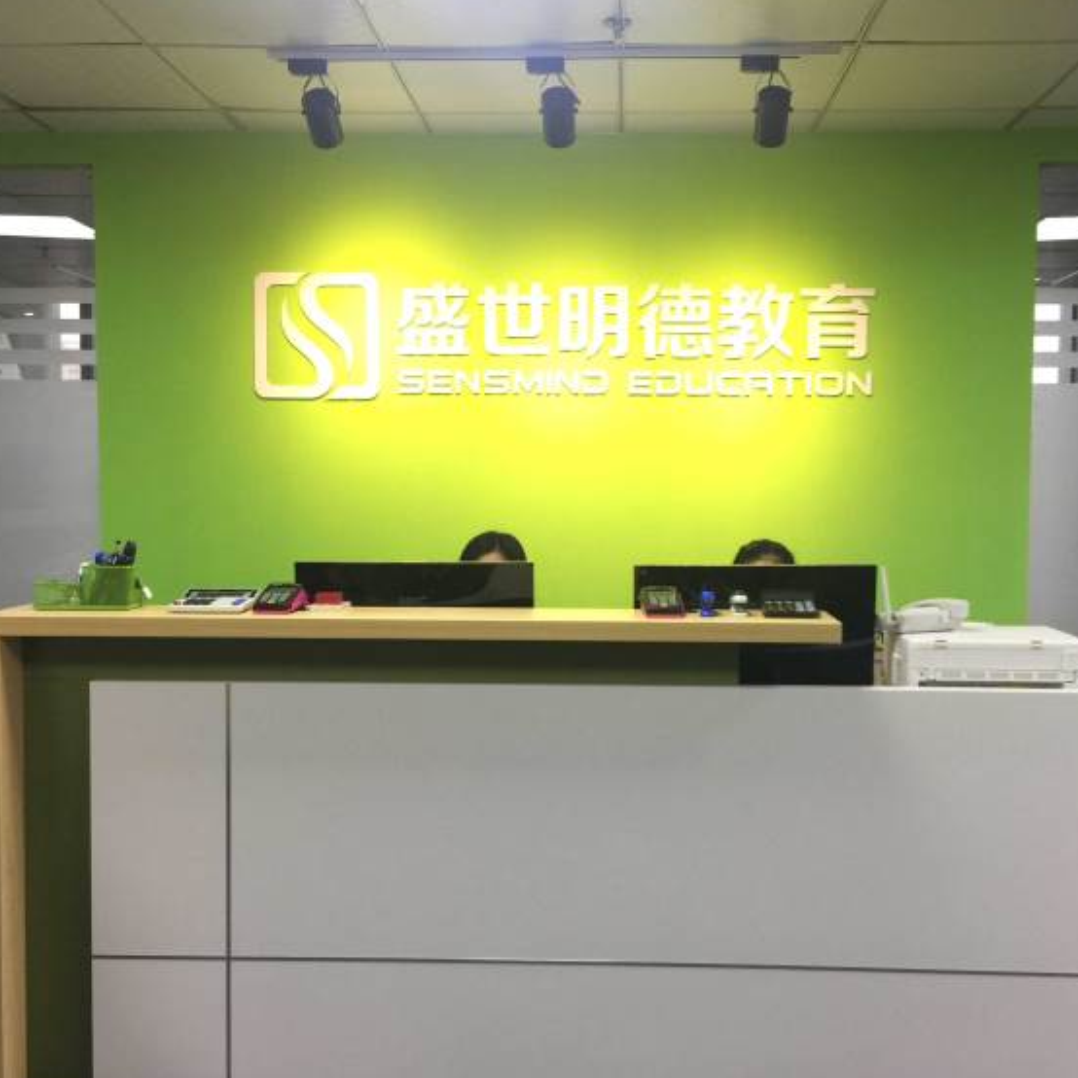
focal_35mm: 37
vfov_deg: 44.9
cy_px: 560
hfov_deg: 44.9
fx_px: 1304
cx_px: 578
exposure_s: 1/17
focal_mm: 4.15
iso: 64
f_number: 2.2
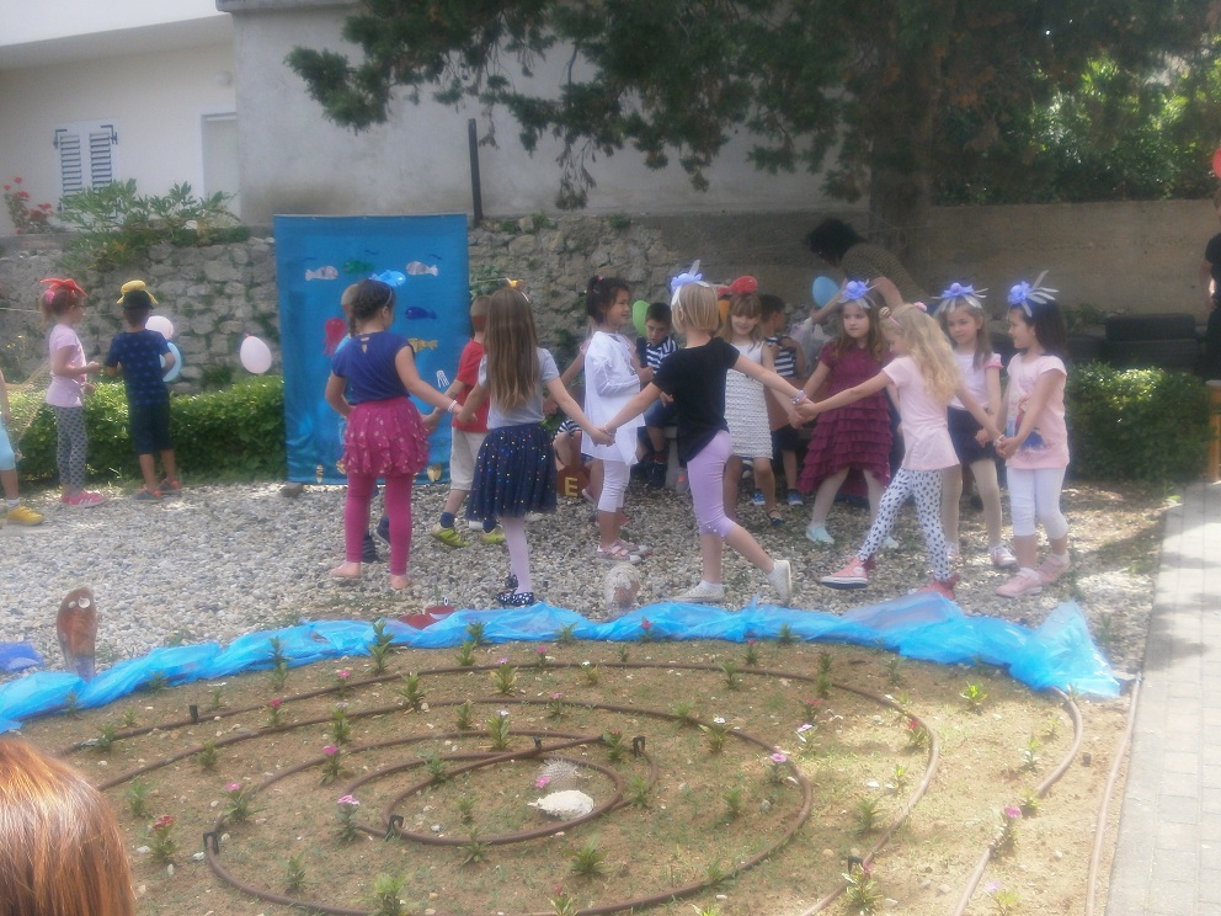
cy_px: 458
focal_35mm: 46
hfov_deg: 41.2
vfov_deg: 31.5
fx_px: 1623
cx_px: 610
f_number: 3.8
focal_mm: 8.1
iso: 100
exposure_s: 1/400
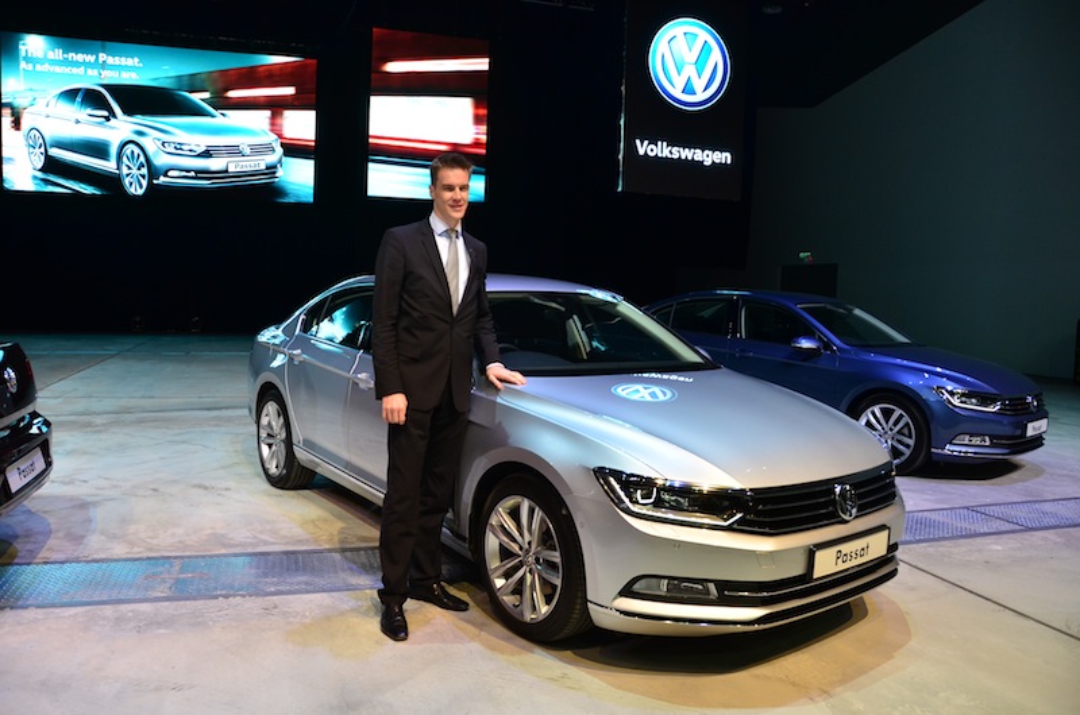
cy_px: 358
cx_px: 540
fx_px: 808
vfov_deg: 47.7
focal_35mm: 27
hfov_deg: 67.5
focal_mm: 18
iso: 800
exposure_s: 1/125
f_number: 4.5
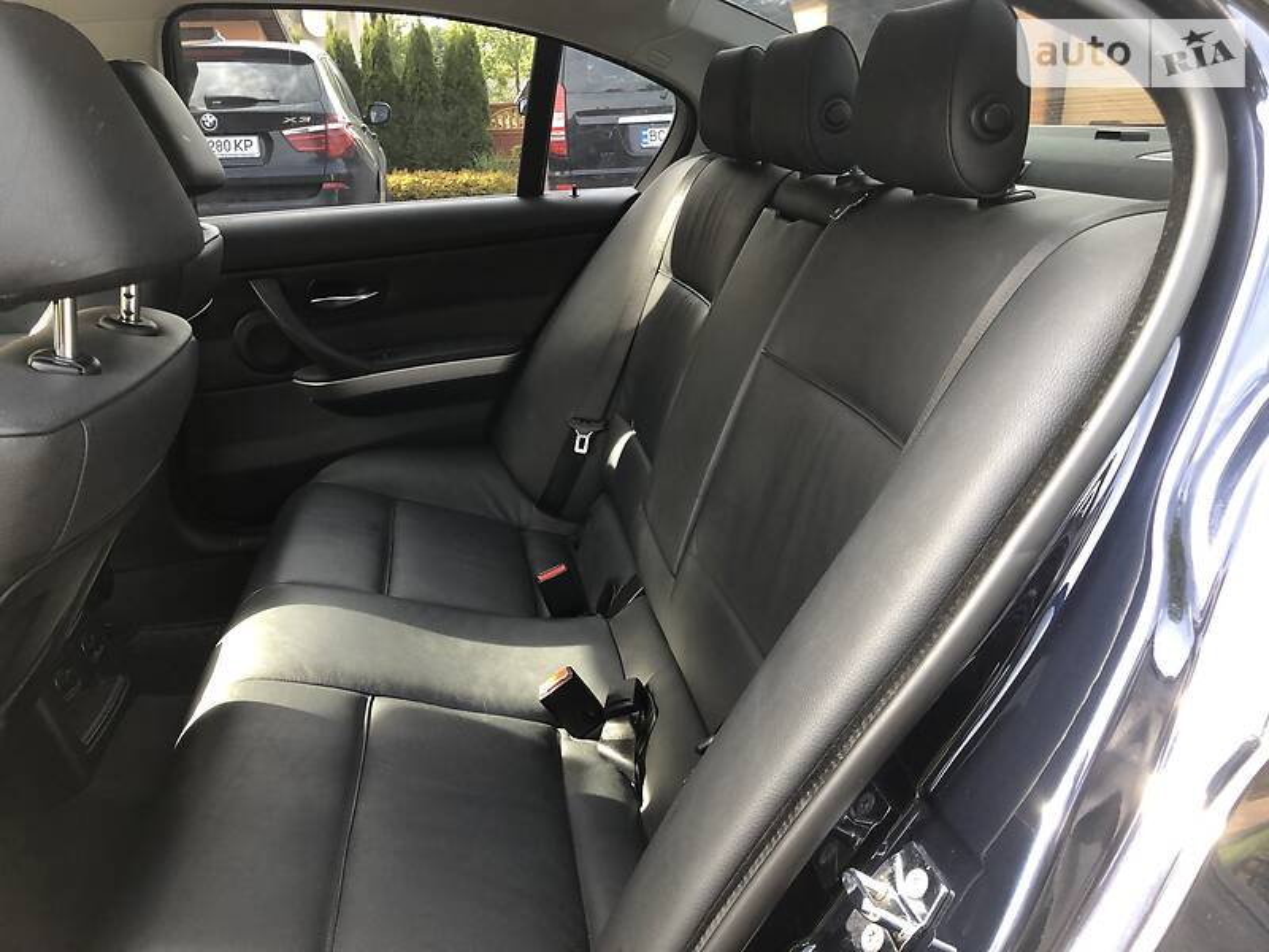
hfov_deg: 63.4
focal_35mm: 28
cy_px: 476
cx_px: 634
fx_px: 1026
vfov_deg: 49.7
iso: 25
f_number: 1.8
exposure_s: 1/40
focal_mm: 4
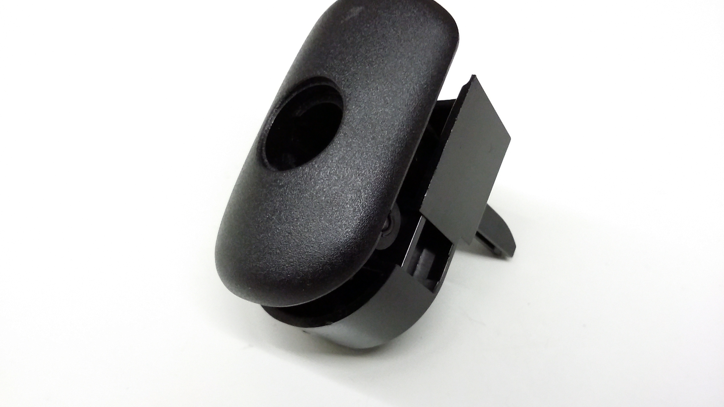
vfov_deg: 33.7
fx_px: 672
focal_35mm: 35
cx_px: 361
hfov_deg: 56.6
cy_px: 203
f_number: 2.4
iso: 400
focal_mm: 3.4
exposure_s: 1/24
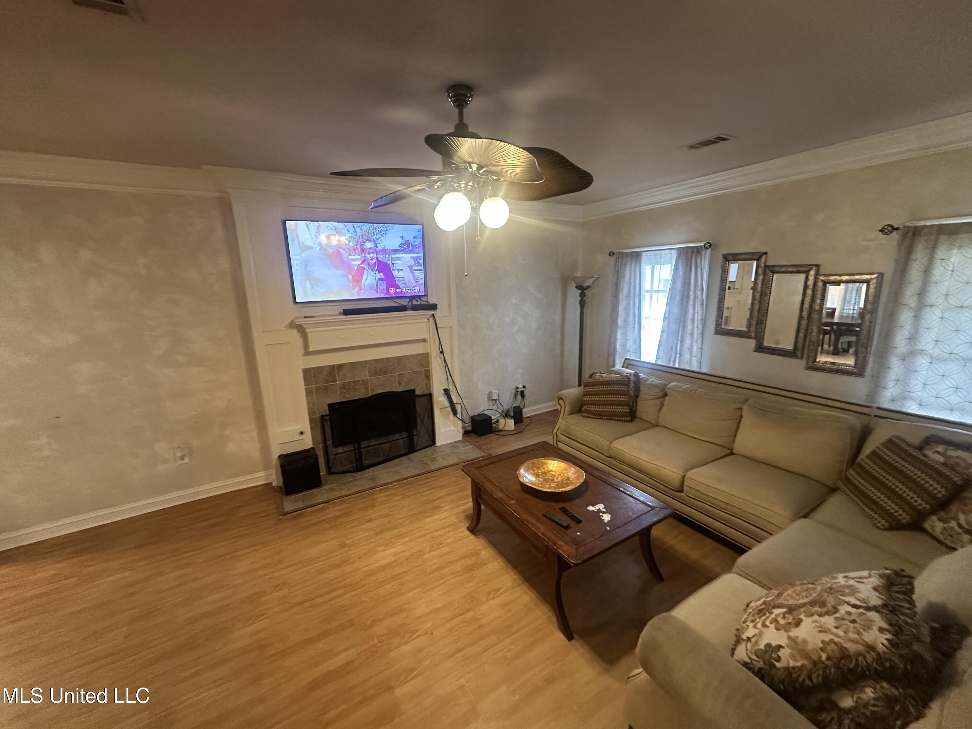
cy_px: 364
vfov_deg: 85.7
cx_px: 486
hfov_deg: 102.1
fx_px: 393
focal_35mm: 14
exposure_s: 1/60
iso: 500
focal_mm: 2.22
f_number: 2.2
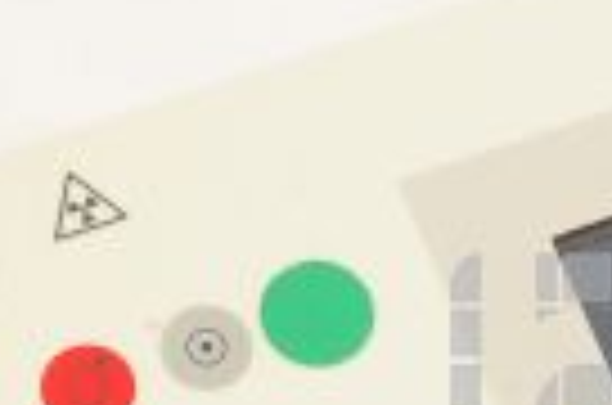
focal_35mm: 221
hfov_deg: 9.1
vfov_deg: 6.2
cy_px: 362
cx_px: 900
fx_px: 3748
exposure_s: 1/125
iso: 1600
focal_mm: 50
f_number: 11
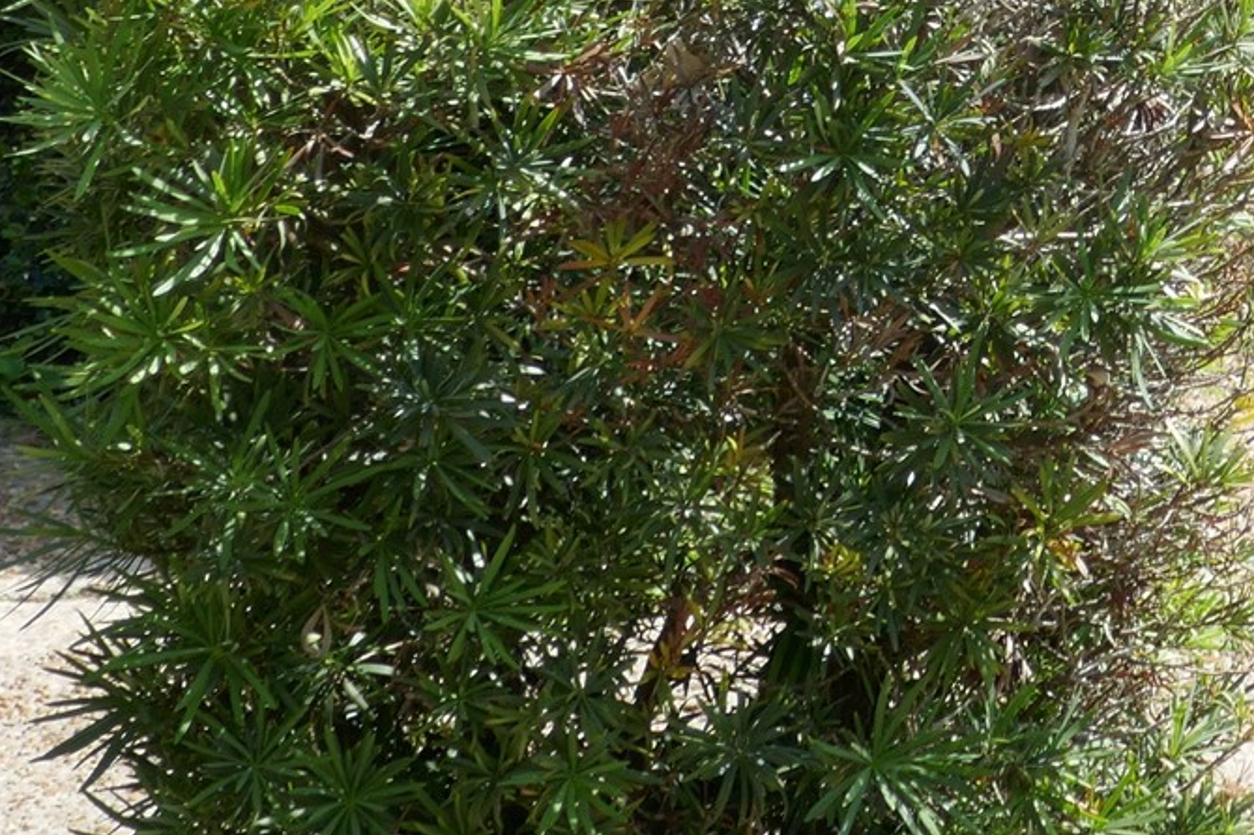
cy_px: -361
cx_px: 1512
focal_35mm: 120
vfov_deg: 11.0
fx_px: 4178
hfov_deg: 16.4
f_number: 3.5
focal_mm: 13.3
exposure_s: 1/640
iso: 125
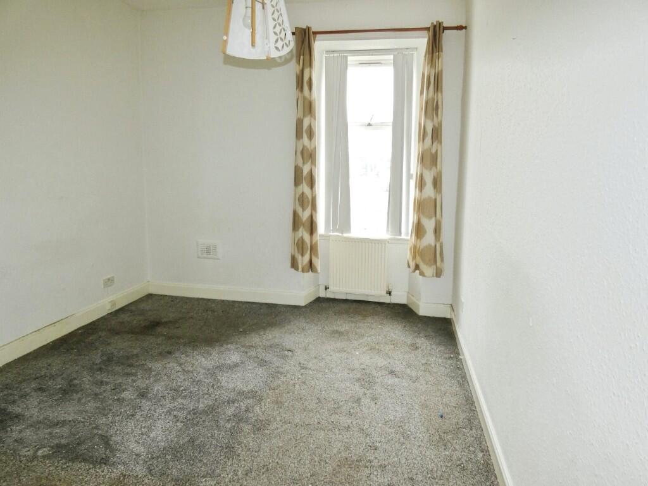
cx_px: 324
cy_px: 243
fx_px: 375
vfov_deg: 66.0
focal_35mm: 20
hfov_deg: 81.7
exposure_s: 1/60
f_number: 2.8
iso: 160
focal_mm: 3.6
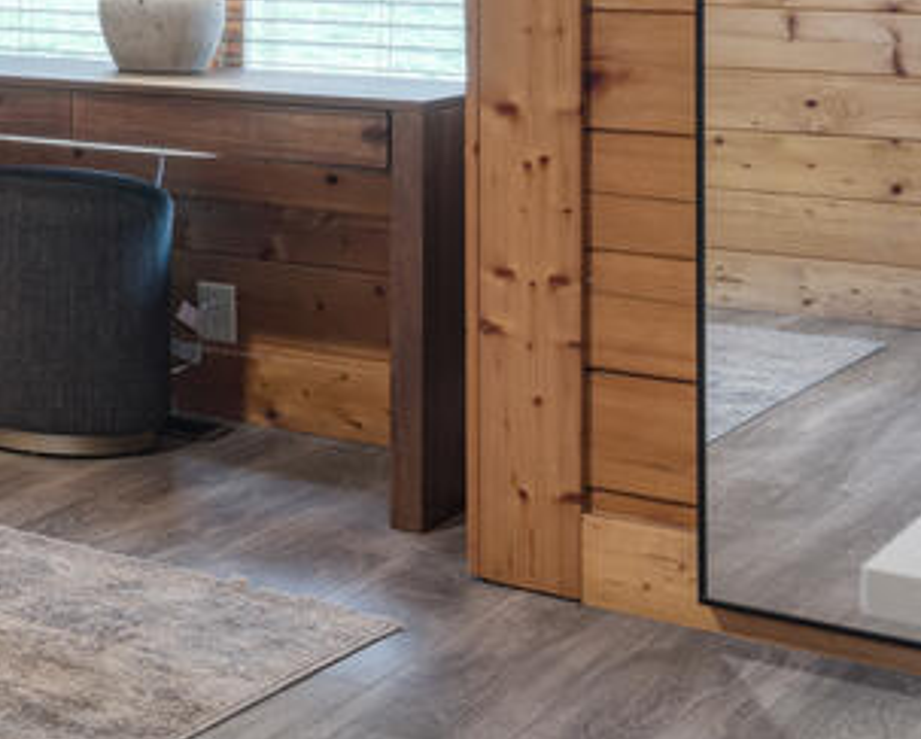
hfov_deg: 18.3
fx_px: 2128
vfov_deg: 18.8
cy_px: -103
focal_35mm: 78
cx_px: -805
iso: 200
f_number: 8
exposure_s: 1/5
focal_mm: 21
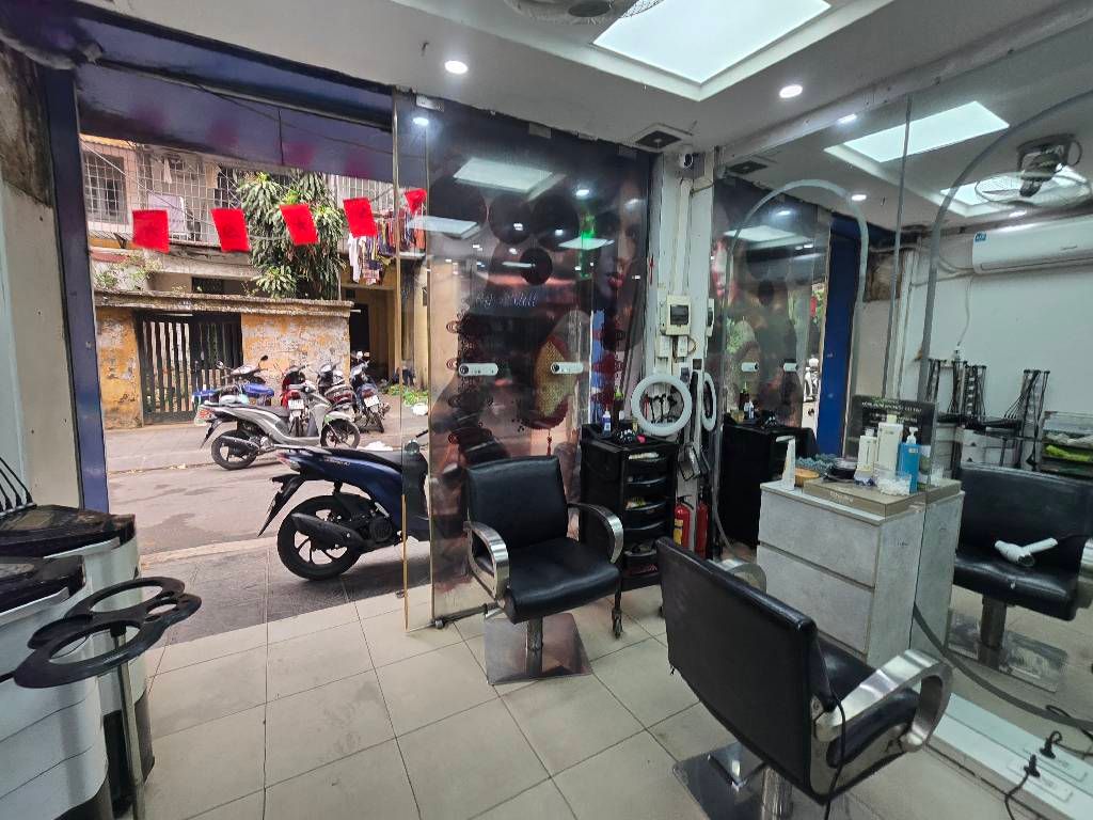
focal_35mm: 13
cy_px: 410
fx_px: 410
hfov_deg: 106.2
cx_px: 546
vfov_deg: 89.9
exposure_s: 1/100
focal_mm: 2.2
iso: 50
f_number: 2.2
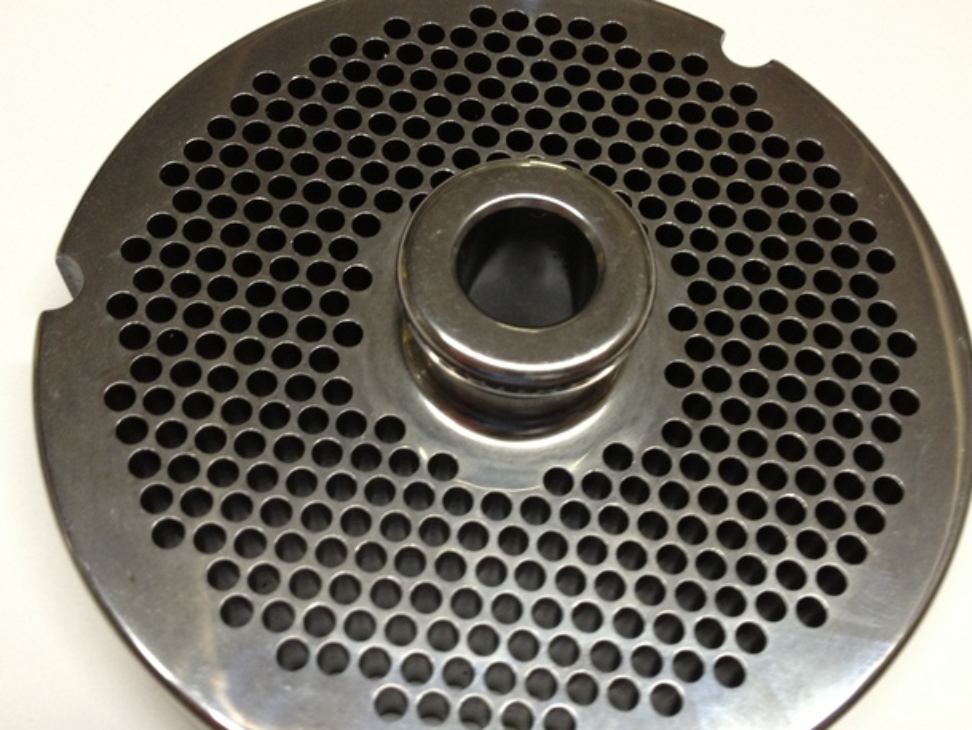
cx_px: 484
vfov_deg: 31.5
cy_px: 404
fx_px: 1292
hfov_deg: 41.2
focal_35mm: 46
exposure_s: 1/20
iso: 100
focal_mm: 4.28
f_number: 2.4
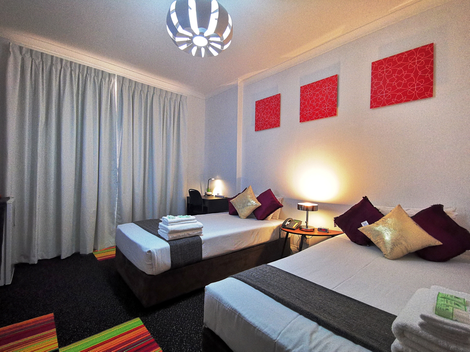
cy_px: 176
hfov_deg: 94.5
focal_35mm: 16
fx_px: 217
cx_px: 235
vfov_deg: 78.1
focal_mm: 2.35
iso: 400
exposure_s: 3
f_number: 2.2
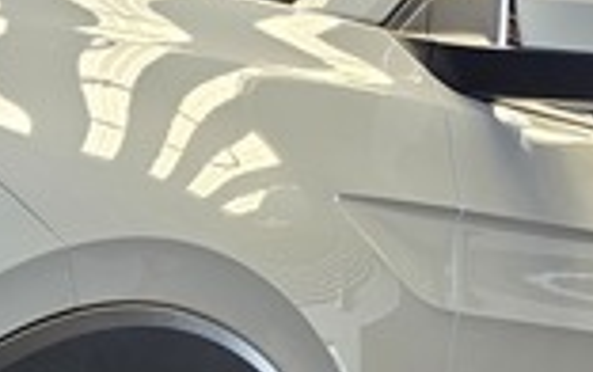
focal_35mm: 160
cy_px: 402
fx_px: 2590
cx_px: -346
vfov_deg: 8.2
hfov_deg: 12.3
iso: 12
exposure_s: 1/67.4
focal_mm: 6.25
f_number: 1.7
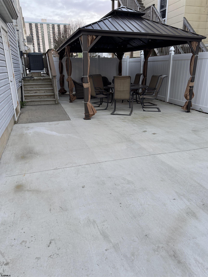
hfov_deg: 56.8
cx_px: 104
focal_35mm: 24
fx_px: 192
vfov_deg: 71.6
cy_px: 138
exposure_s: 1/121
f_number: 1.78
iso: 200
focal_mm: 6.76
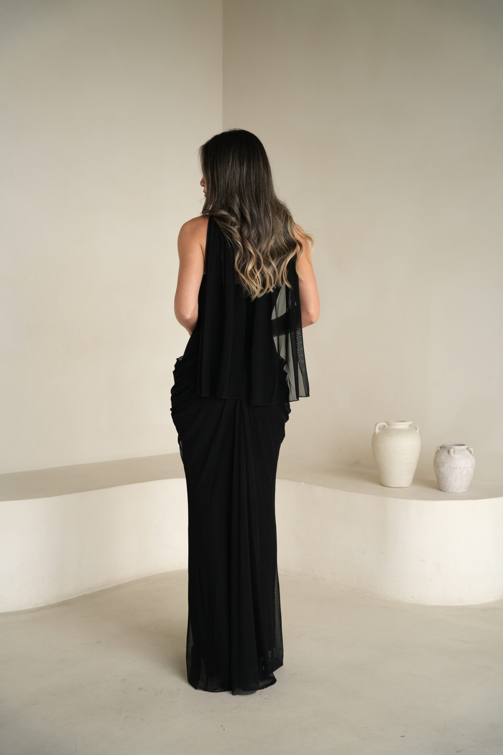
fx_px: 857
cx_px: 252
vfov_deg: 47.5
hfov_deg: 32.7
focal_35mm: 41
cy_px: 378
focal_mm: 40.9
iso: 640
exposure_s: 1/200
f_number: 3.2
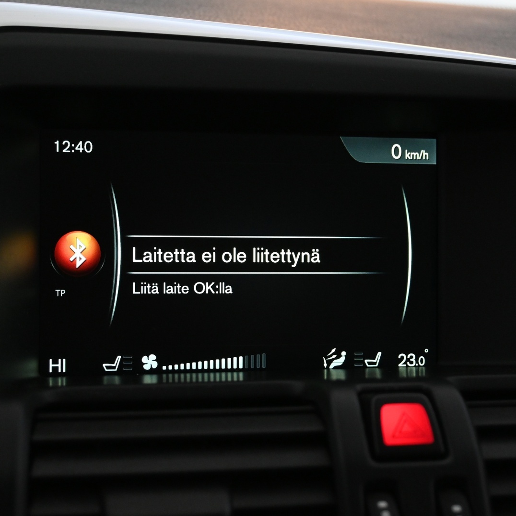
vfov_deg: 30.7
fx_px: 938
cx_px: 254
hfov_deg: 30.7
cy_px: 258
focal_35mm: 56
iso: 2200
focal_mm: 29
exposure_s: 1/50
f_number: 4.8
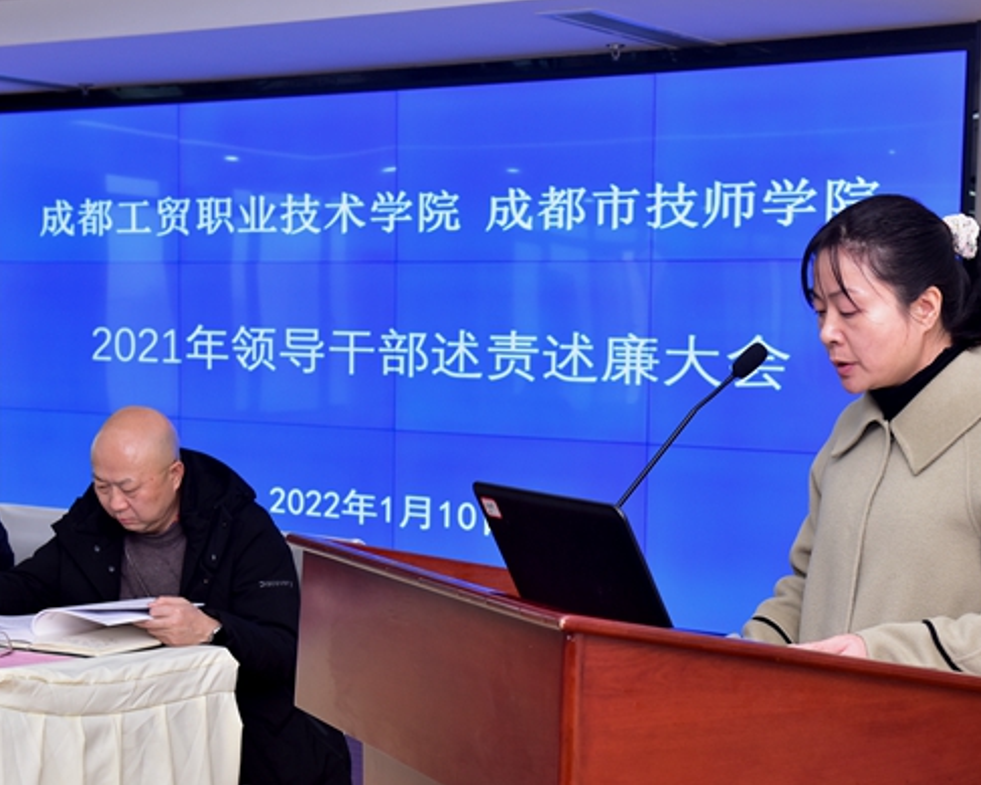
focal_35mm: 68
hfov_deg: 27.8
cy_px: 491
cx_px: 600
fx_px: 1975
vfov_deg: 22.4
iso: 800
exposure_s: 1/60
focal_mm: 44
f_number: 6.3
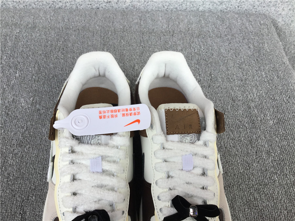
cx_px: 148
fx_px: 264
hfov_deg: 58.4
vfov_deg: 45.4
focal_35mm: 31
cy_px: 110
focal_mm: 3.3
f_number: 2.4
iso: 25
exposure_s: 1/582
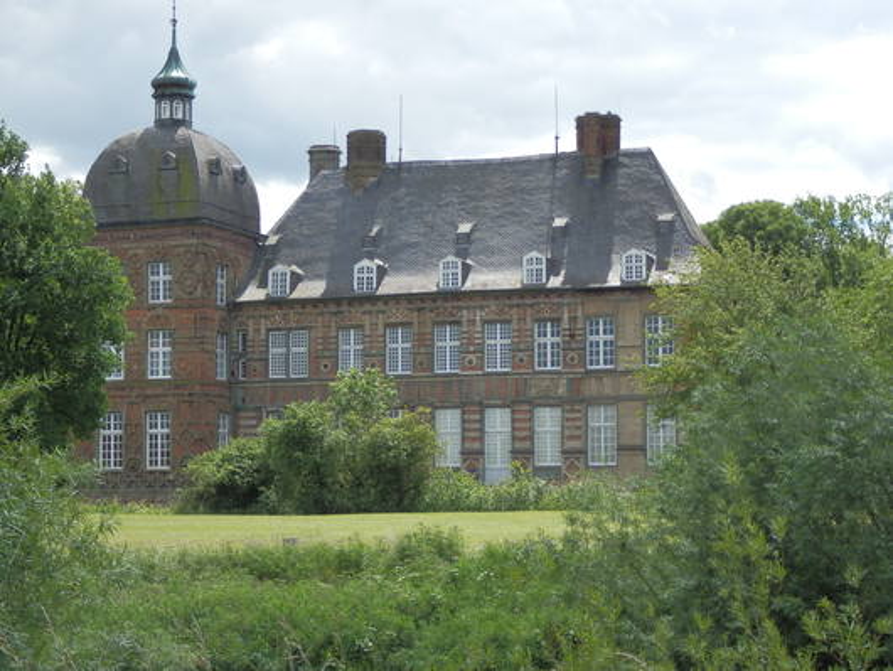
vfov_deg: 20.2
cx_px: 446
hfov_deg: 26.7
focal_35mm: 73
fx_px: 1884
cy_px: 336
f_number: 4.5
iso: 80
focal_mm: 13.1
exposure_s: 1/400
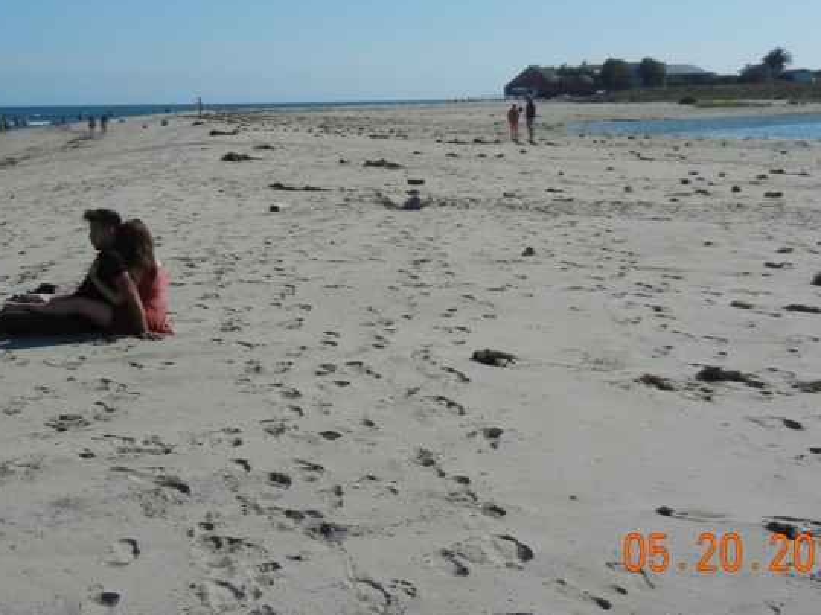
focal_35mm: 57
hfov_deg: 33.7
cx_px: 323
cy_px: 90
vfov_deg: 25.1
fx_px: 1352
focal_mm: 5.4
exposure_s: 1/933
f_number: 7
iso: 160
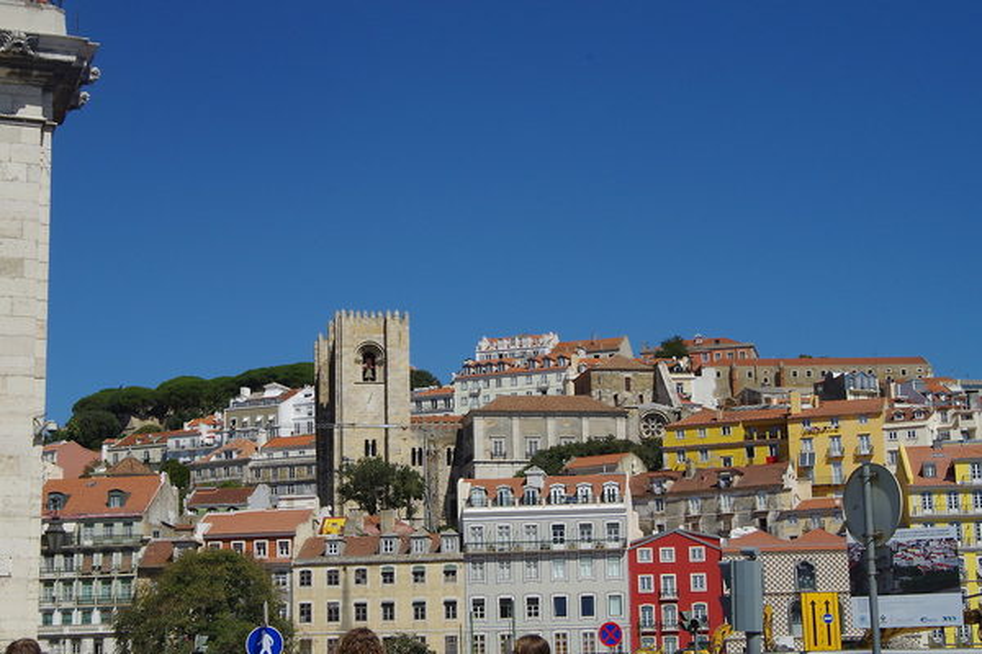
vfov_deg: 20.3
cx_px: 491
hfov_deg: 30.1
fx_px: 1827
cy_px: 327
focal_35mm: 67
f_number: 14
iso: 400
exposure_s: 1/500
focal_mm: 45
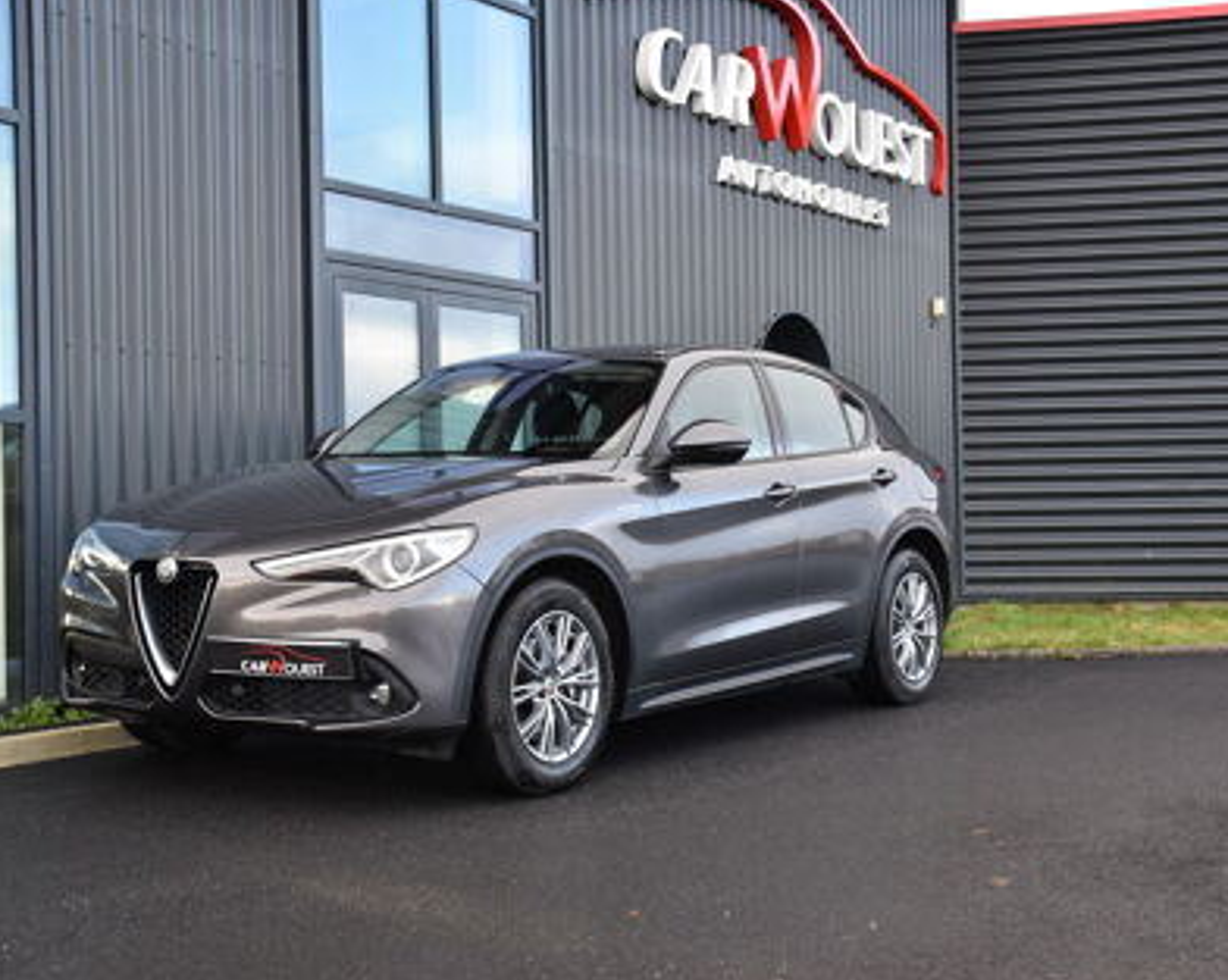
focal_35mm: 47
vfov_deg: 32.3
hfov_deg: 39.8
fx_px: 1691
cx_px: 542
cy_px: 485
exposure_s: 1/100
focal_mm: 27
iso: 400
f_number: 5
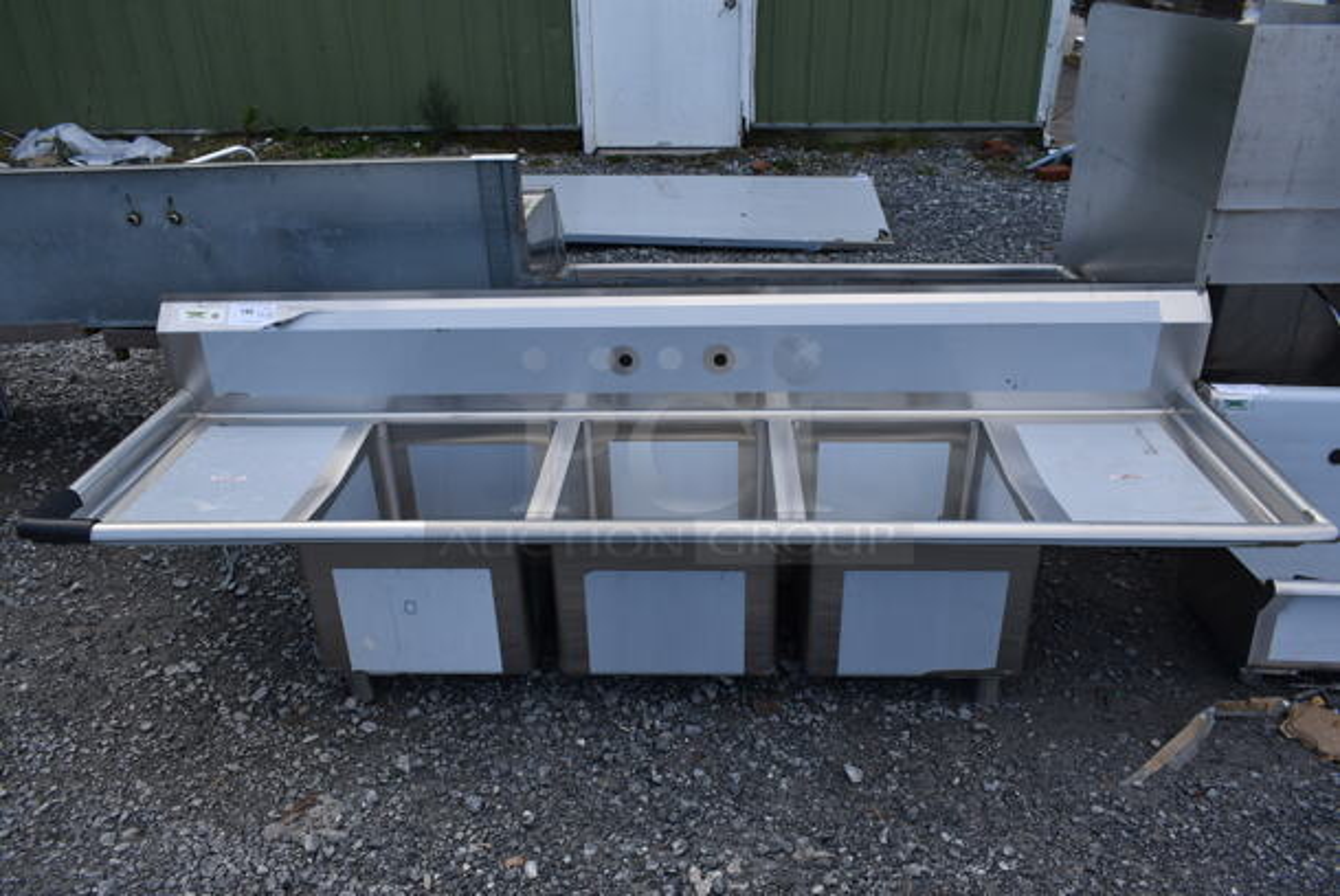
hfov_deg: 67.3
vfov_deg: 48.0
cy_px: 448
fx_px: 1006
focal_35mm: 27
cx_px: 670
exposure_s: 1/200
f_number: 7.1
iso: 100
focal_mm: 18
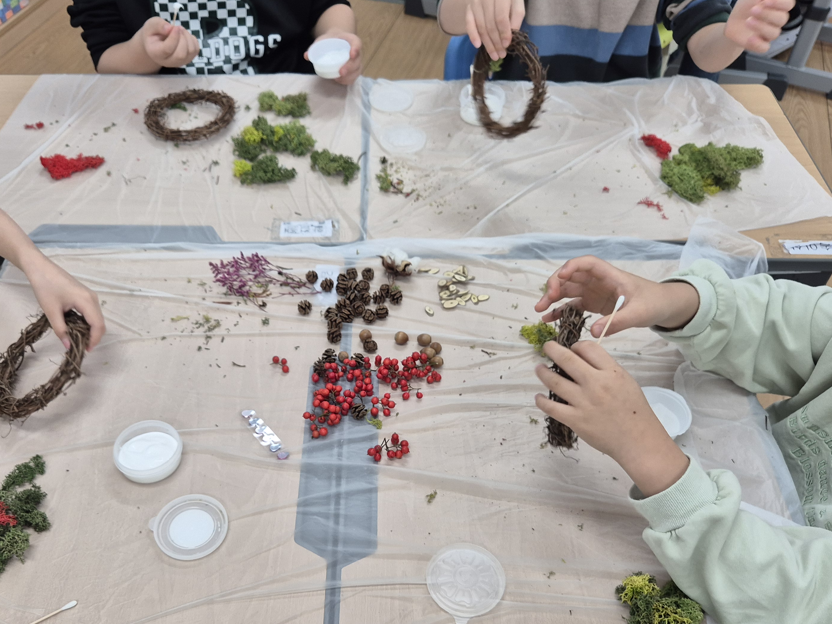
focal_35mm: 33
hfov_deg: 55.1
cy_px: 368
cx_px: 355
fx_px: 793
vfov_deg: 42.8
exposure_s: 1/120
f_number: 1.8
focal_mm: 5.4
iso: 100
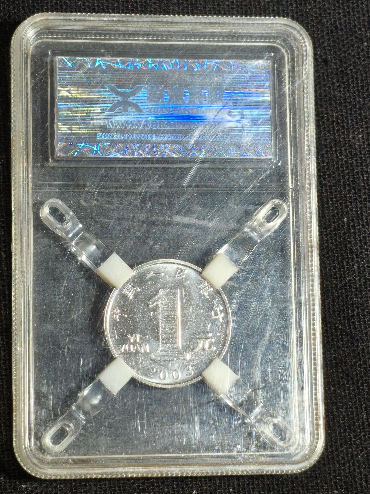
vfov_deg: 18.4
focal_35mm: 107
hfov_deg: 13.8
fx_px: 1525
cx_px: 185
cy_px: 247
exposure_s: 1/256
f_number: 1.5
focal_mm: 4.94
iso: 50
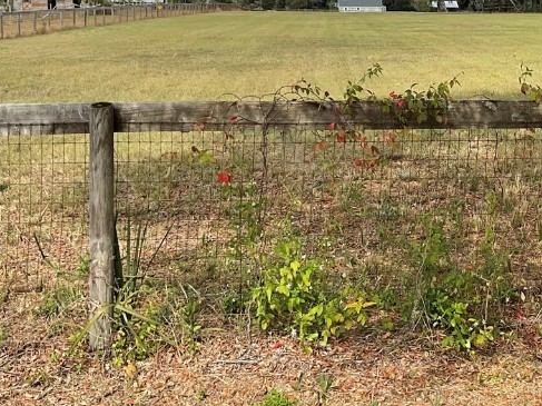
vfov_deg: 23.7
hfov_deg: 30.7
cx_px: 455
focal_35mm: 61
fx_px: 955
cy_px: 88
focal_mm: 3
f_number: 1.8
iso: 16
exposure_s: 1/816
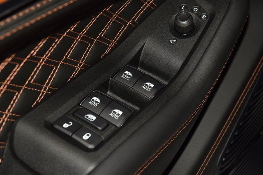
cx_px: 132
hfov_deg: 19.5
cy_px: 88
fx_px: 767
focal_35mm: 105
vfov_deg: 13.0
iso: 100
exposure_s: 1/125
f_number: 8
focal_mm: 70
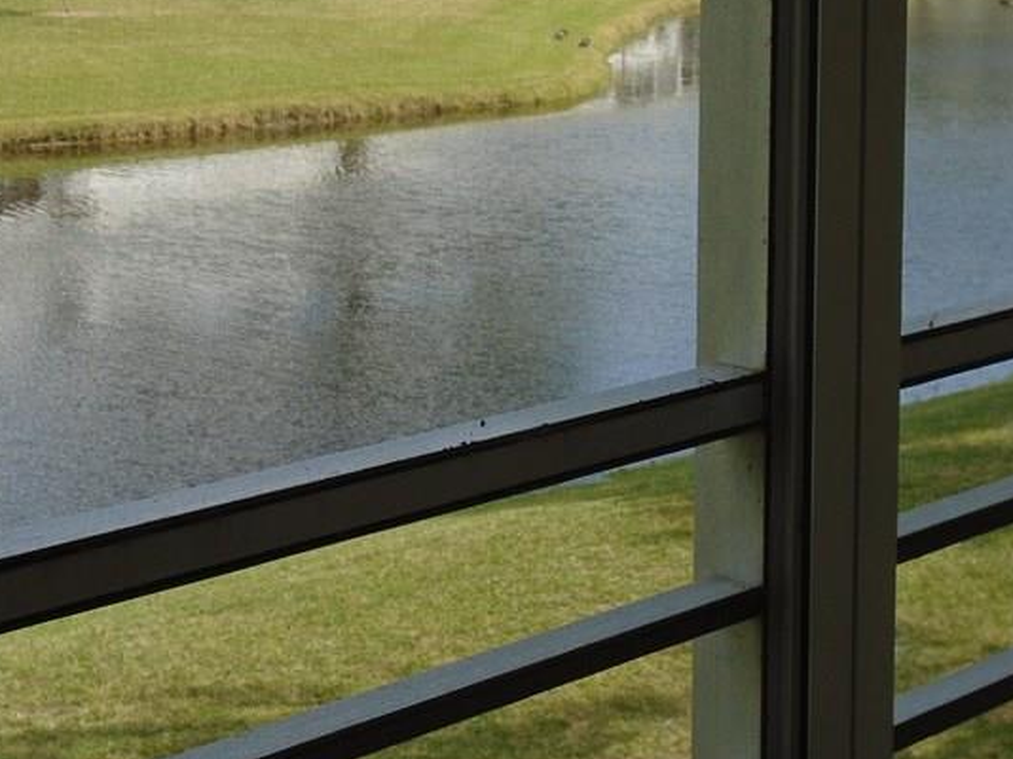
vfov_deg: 15.6
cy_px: 169
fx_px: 2750
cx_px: 563
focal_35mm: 94
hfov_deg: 20.9
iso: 100
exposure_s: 1/250
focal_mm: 8.7
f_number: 4.5
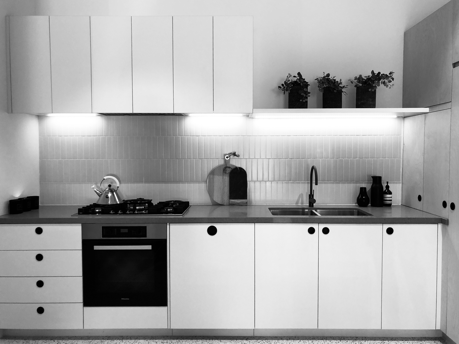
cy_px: 172
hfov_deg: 63.4
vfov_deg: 49.7
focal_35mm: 28
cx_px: 230
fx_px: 371
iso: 32
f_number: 1.8
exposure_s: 1/25
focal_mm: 4
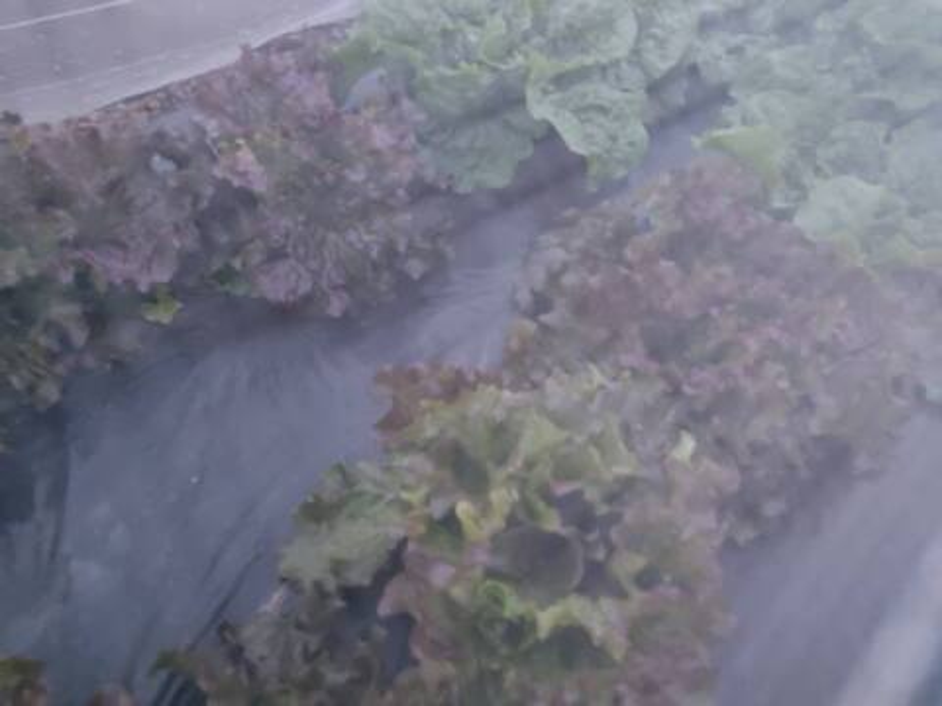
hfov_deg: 67.3
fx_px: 708
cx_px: 471
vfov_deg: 53.1
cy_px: 353
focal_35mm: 26
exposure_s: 1/14
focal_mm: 4.74
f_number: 1.79
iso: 10262
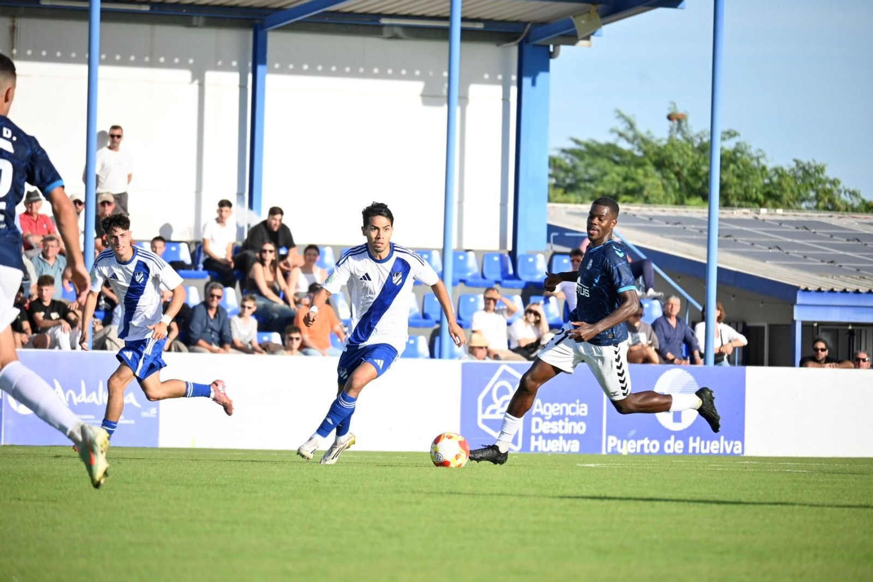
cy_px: 291
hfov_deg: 6.5
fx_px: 7639
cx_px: 436
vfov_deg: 4.4
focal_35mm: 315
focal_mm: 210
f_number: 6
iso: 400
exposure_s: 1/1250
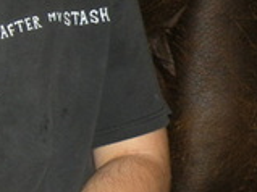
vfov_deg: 13.5
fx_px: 809
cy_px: 65
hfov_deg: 15.4
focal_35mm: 109
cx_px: -215
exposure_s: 1/60
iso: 64
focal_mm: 4.7
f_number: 2.8
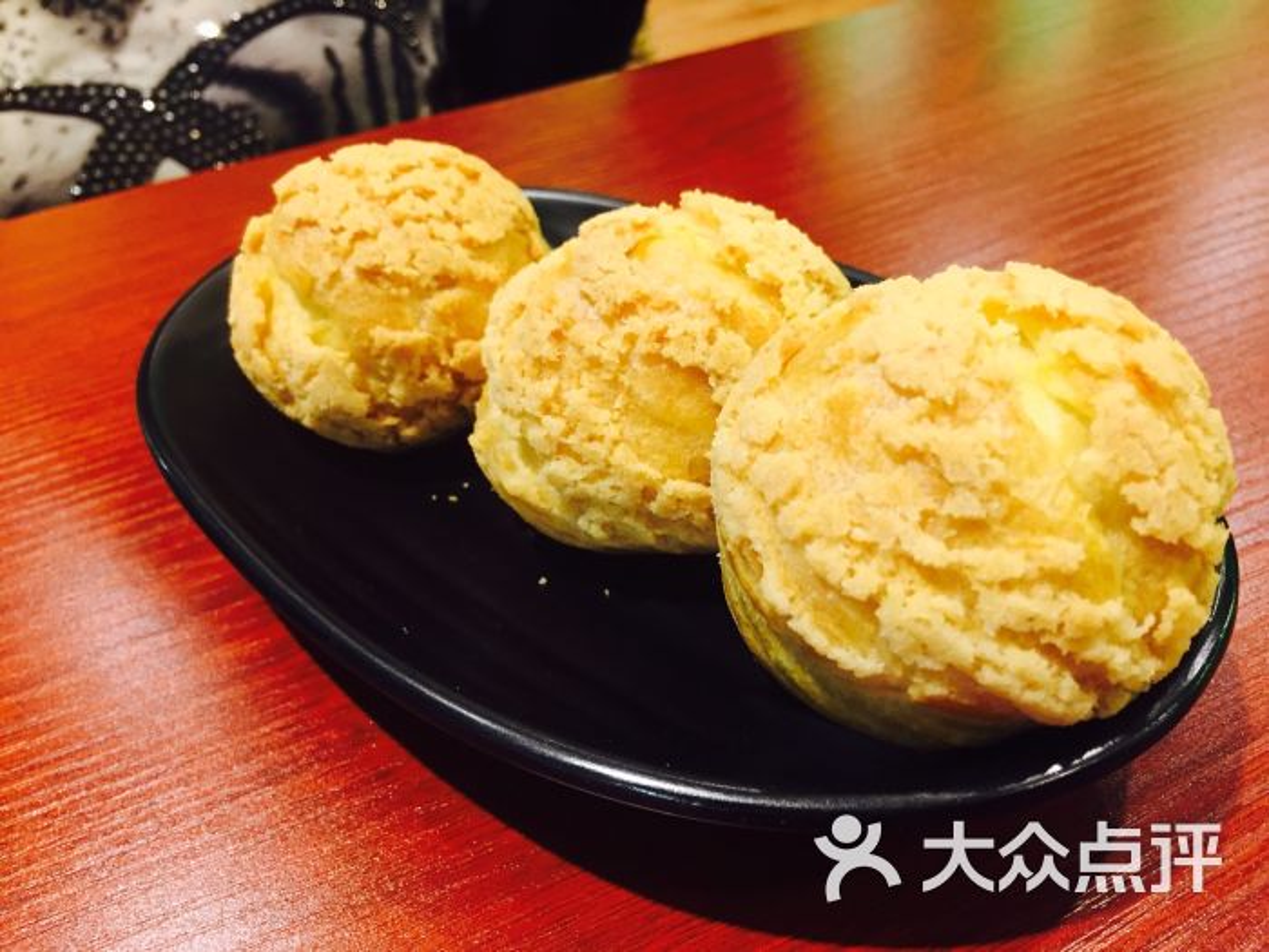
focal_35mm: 29
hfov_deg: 61.7
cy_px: 476
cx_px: 634
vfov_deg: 48.2
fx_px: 1063
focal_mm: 4.15
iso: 160
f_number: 2.2
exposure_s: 1/33
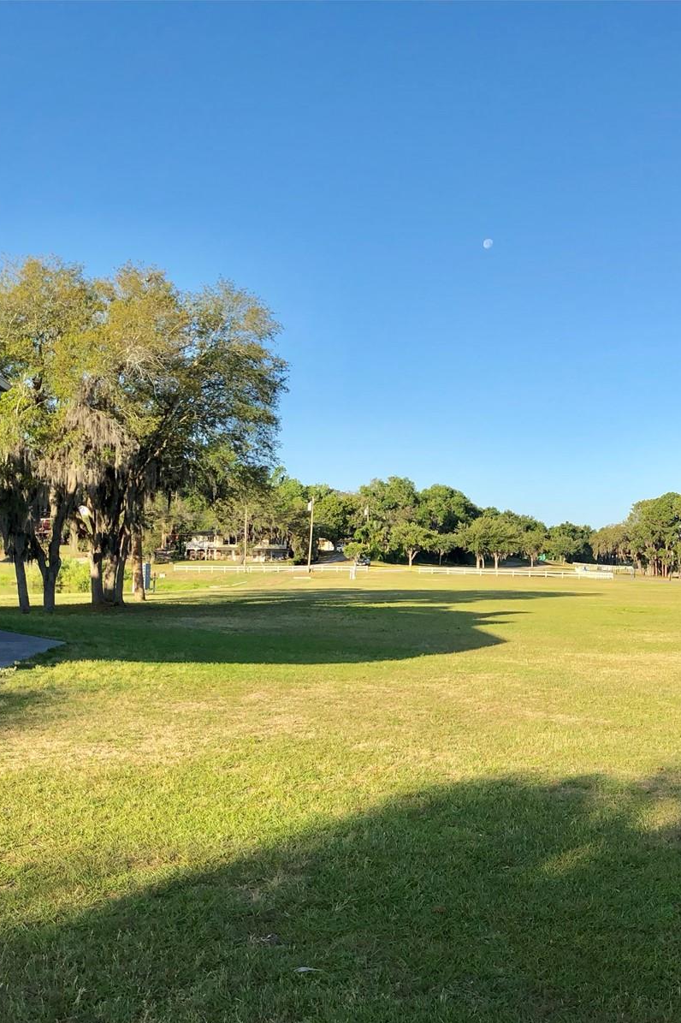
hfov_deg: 33.8
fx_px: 1107
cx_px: 466
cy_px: 513
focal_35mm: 39
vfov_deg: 49.6
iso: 20
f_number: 1.8
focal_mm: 3.99
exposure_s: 1/1548
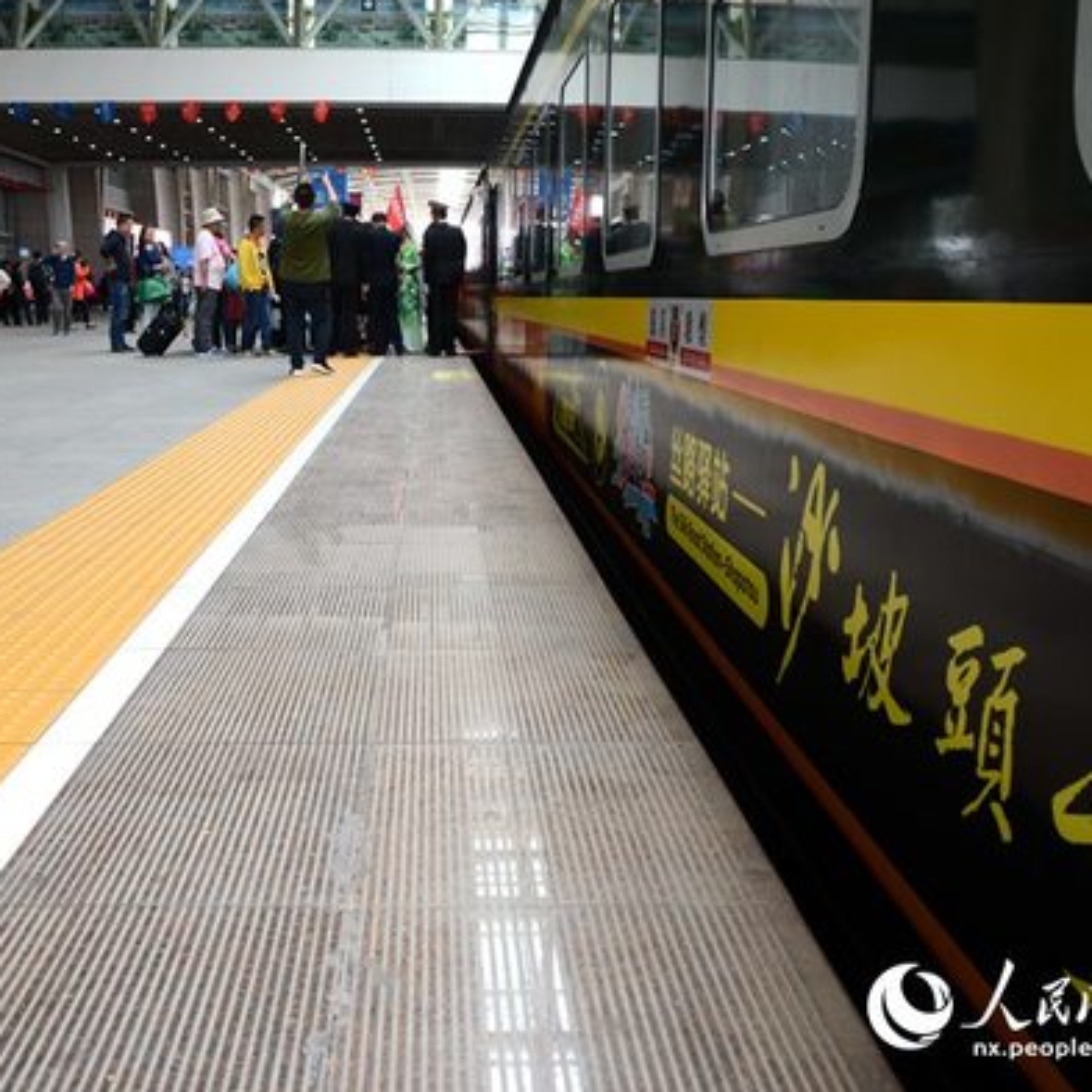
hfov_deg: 47.1
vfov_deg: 47.2
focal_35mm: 35
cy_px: 542
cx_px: 461
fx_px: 1249
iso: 200
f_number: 3.5
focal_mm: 18
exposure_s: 1/80
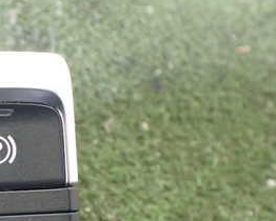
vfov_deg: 22.5
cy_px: 175
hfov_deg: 26.6
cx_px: -5
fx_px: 548
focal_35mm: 67
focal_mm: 5.4
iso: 1000
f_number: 2.3
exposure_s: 1/30
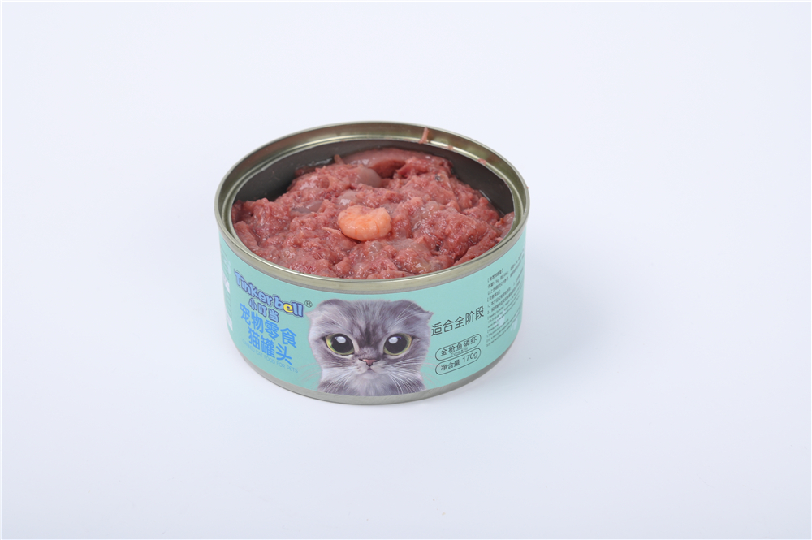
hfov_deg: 17.1
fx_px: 2704
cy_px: 270
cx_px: 406
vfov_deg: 11.4
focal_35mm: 120
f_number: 11
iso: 125
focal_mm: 120
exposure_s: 1/125
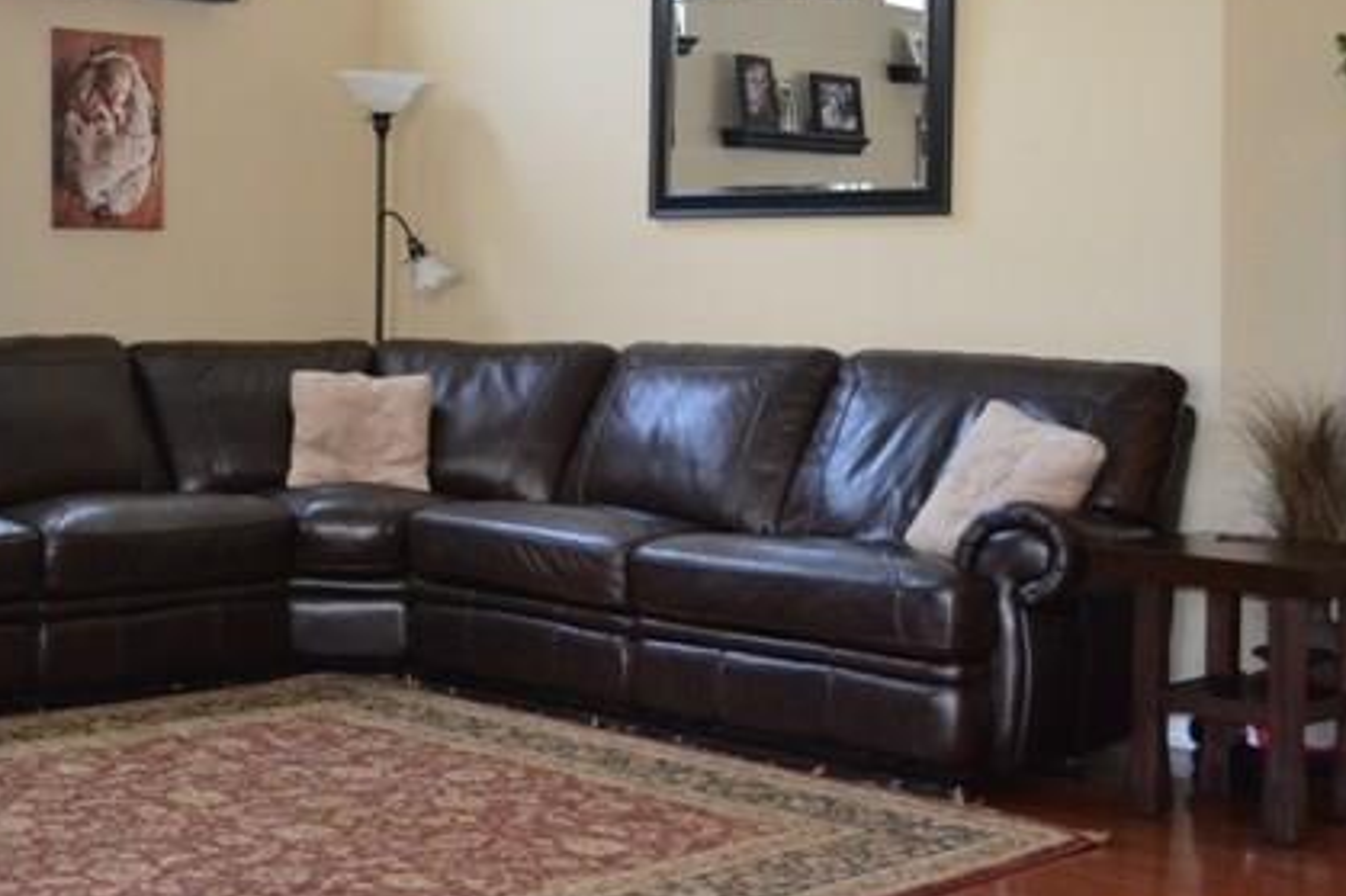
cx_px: 424
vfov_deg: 24.4
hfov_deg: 35.8
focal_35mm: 55
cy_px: 281
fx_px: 2055
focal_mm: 24
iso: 2200
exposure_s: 1/60
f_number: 4
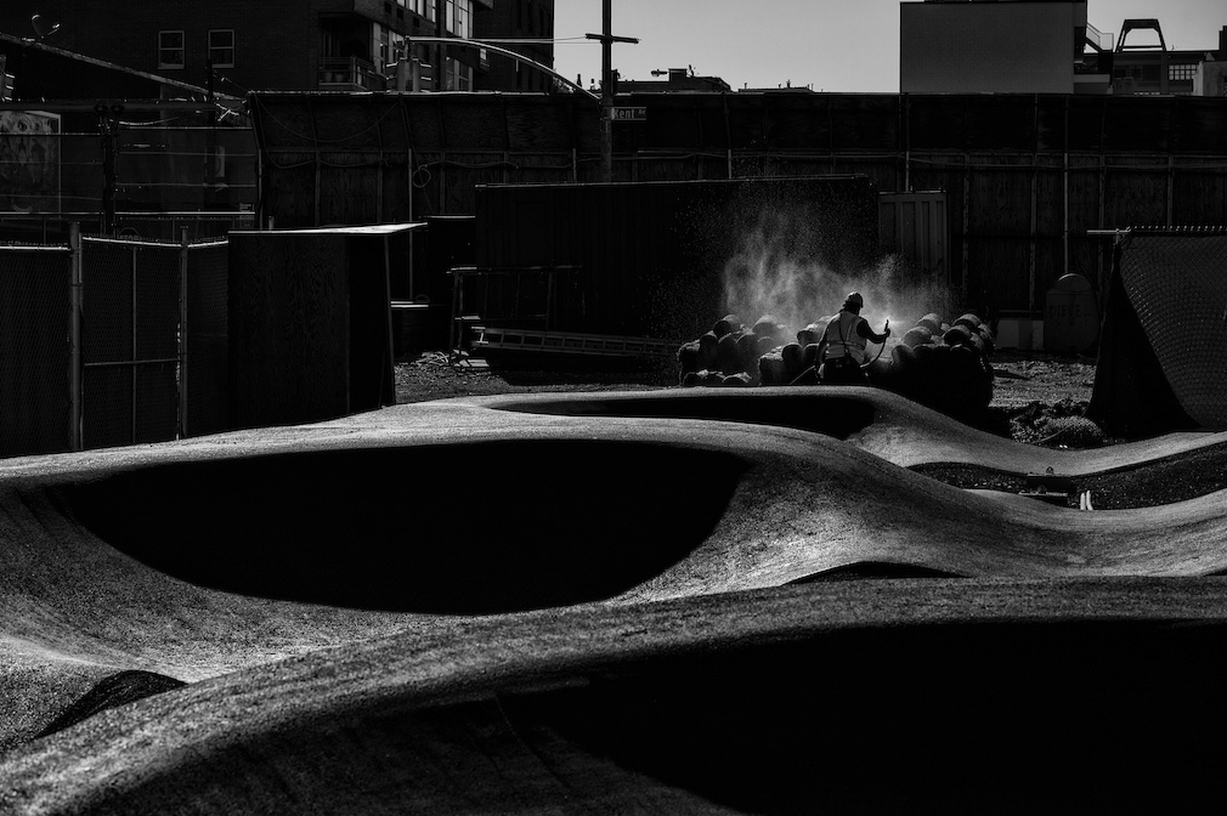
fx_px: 2418
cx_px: 610
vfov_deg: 19.2
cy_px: 404
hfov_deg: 28.5
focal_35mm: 71
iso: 200
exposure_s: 1/4000
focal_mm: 70
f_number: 5.6
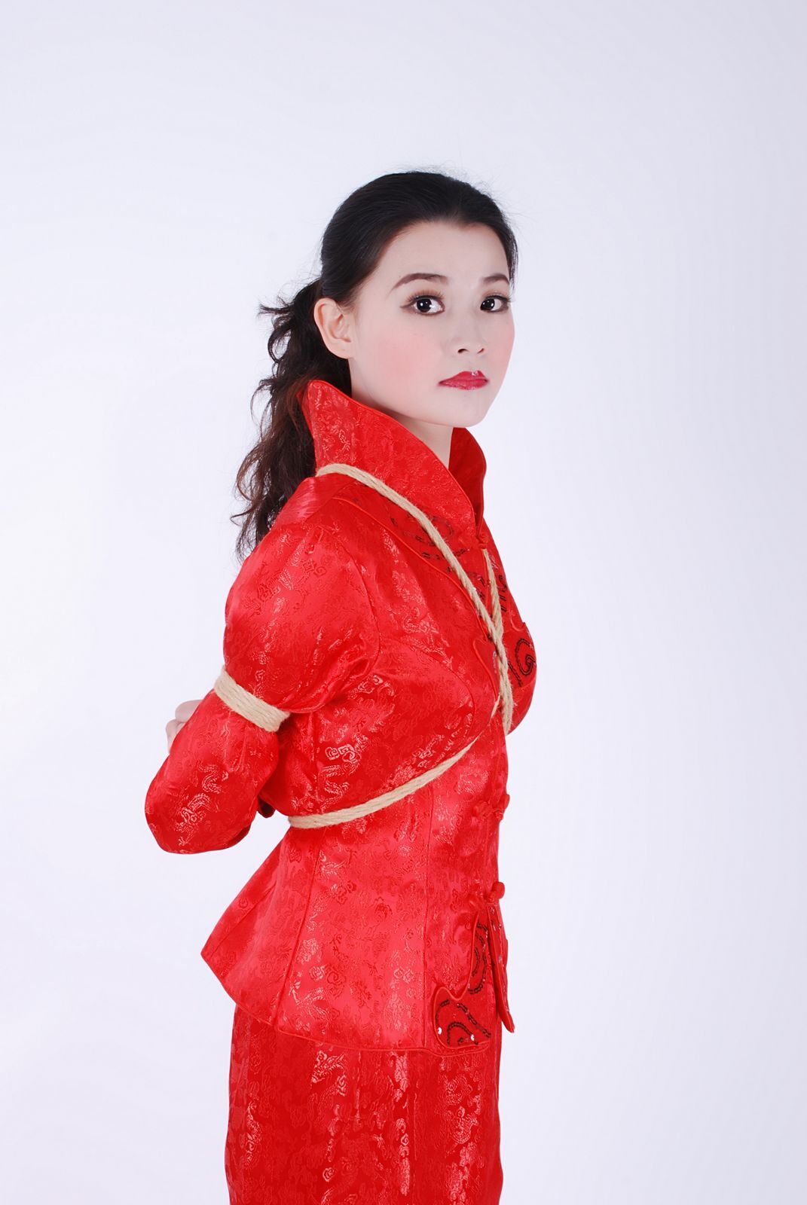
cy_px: 602
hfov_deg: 23.8
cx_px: 404
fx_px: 1911
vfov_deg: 35.0
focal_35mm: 57
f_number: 11
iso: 100
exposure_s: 1/8
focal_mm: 38
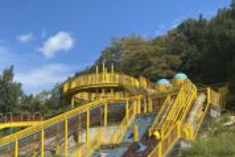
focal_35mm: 57
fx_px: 372
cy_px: 162
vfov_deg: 22.8
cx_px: 19
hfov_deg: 33.0
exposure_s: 1/2513
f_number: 1.8
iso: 32
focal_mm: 4.25
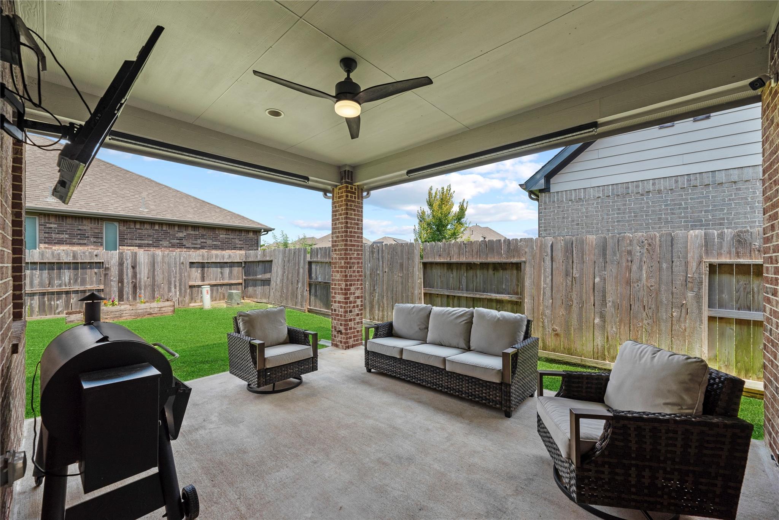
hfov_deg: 104.2
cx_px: 390
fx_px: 303
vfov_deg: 81.2
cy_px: 260
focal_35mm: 14
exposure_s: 1/160
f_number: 8
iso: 100
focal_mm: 14
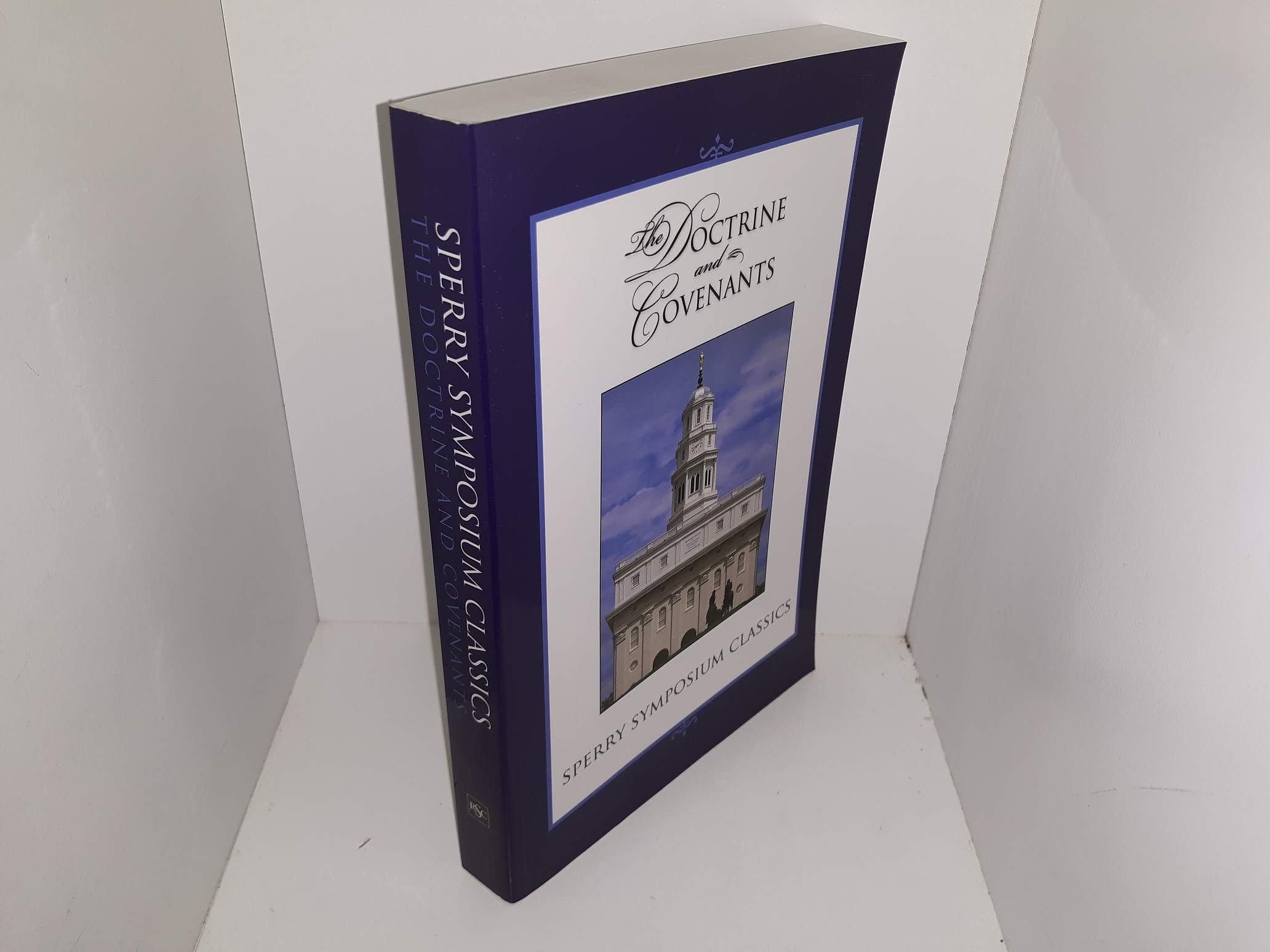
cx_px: 635
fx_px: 1027
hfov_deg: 63.4
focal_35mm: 28
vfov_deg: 49.7
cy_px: 476
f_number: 1.7
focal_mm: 3.7
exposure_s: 1/167
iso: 40
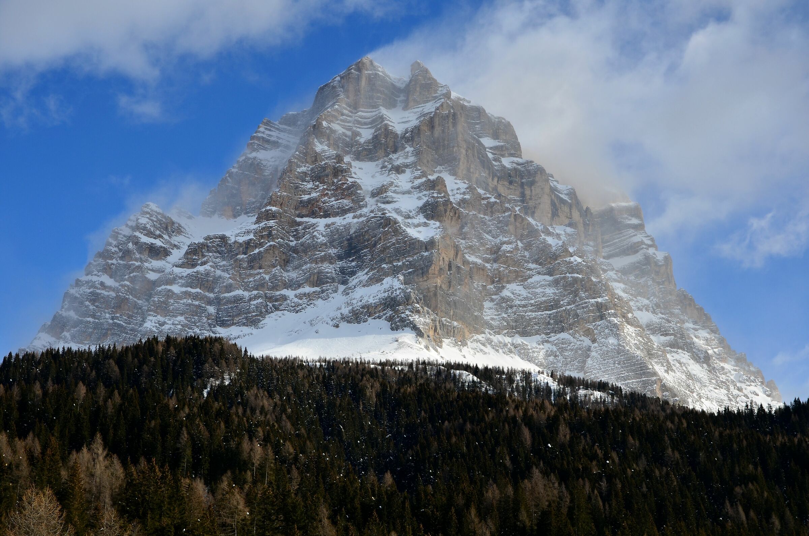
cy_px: 268
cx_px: 404
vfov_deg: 25.6
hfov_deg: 37.9
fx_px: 1177
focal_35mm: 52
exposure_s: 1/640
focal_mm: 35
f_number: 8
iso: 100
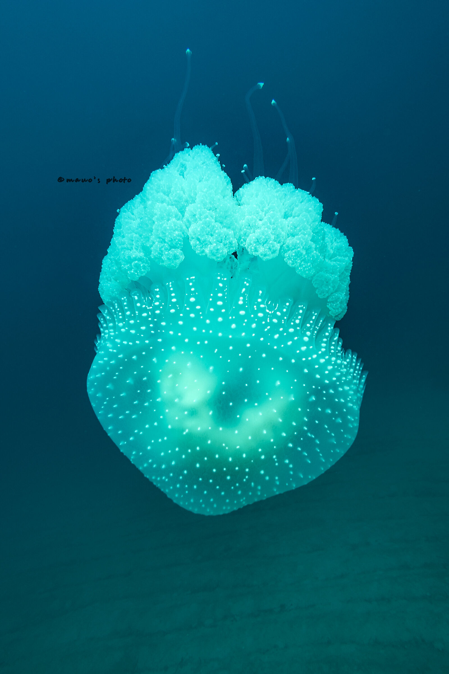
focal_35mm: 24
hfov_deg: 53.1
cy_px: 337
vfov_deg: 73.7
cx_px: 224
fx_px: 449
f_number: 4
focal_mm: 8.8
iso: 125
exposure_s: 1/125
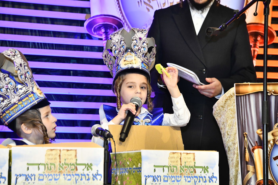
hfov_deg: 12.8
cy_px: 92
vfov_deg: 8.6
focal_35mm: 160
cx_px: 139
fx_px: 1235
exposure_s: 1/80
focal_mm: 160
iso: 2500
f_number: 6.3
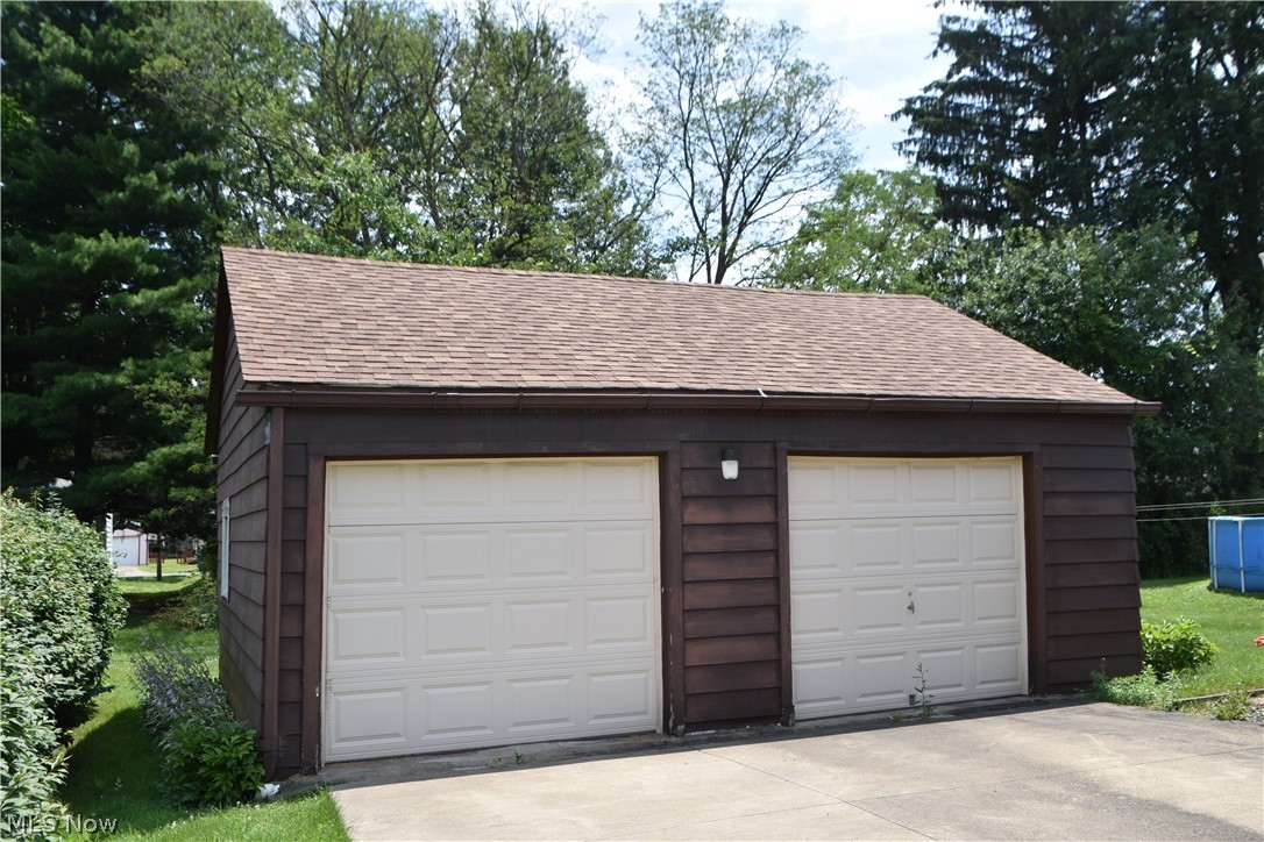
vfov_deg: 41.7
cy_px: 421
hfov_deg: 59.5
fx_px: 1106
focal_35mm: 32
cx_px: 632
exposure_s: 1/320
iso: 200
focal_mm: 21
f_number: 9
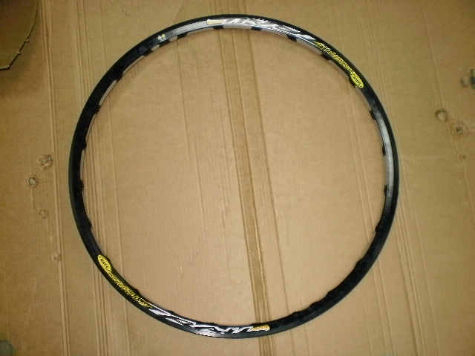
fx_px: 521
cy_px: 178
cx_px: 238
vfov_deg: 37.7
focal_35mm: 38
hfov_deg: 49.0
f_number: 3.1
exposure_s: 1/30
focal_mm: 6.3
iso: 125
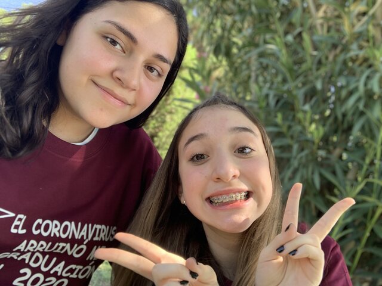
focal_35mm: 32
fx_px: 353
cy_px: 143
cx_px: 191
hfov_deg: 56.8
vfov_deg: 44.2
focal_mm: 2.87
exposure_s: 1/121
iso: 25
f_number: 2.2
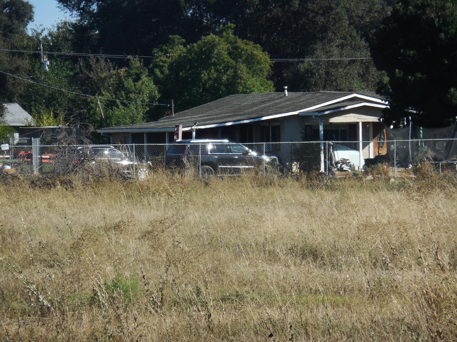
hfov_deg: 6.6
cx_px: 228
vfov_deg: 5.0
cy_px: 171
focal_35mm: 300
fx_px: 3961
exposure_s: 1/400
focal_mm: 54
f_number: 6.5
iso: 125
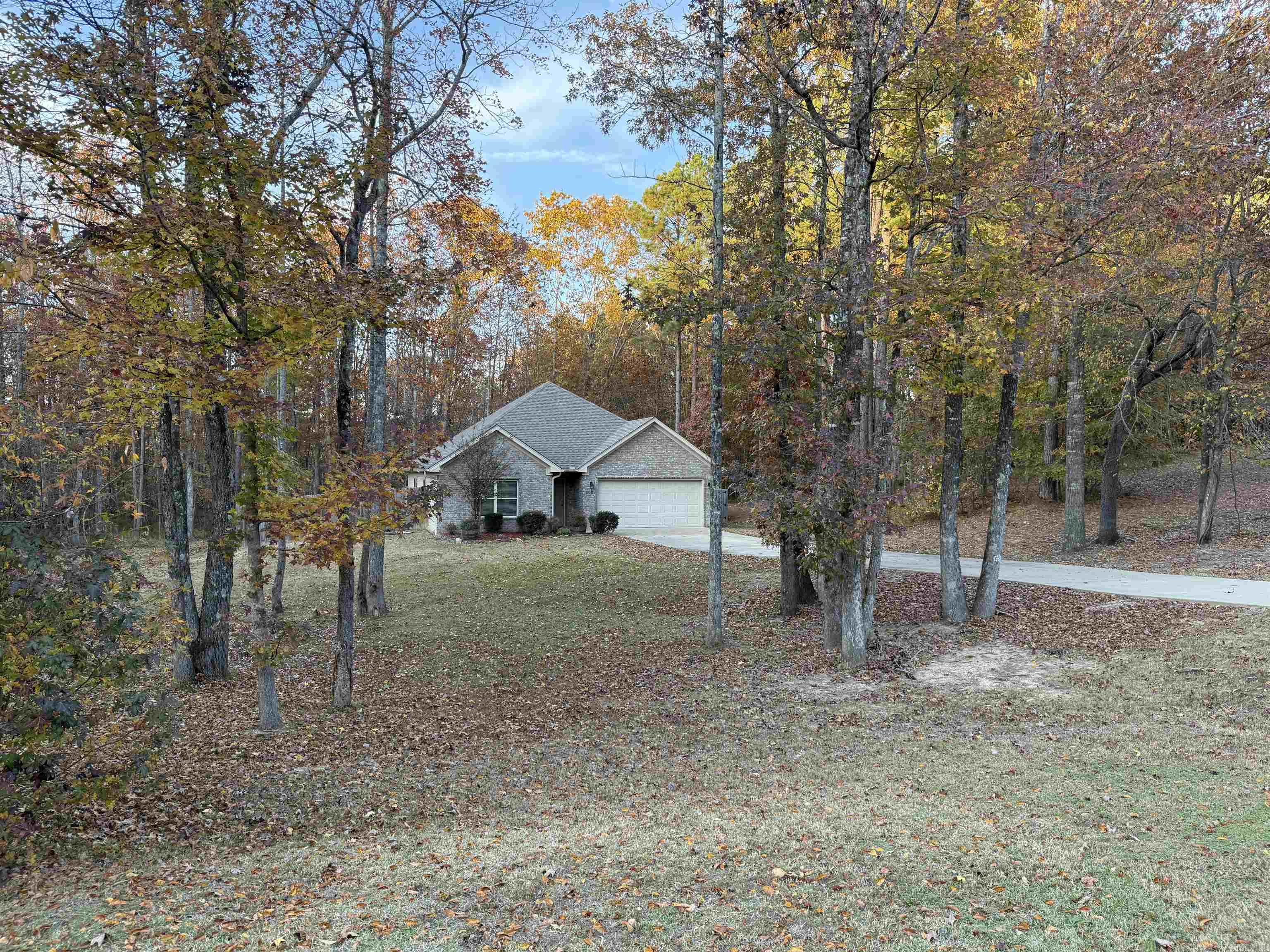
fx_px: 881
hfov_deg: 71.6
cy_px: 476
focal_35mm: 24
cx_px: 635
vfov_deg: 56.8
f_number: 1.78
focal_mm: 6.76
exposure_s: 1/231
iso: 100
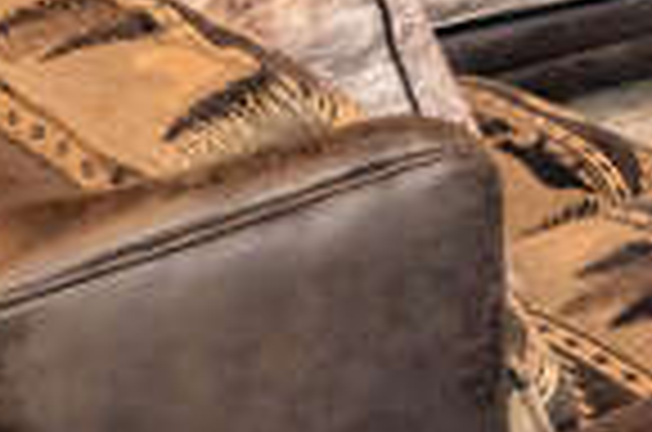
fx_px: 1536
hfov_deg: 20.5
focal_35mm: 85
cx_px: 980
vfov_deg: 12.8
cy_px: -567
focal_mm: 16
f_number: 9
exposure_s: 1/200
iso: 3200
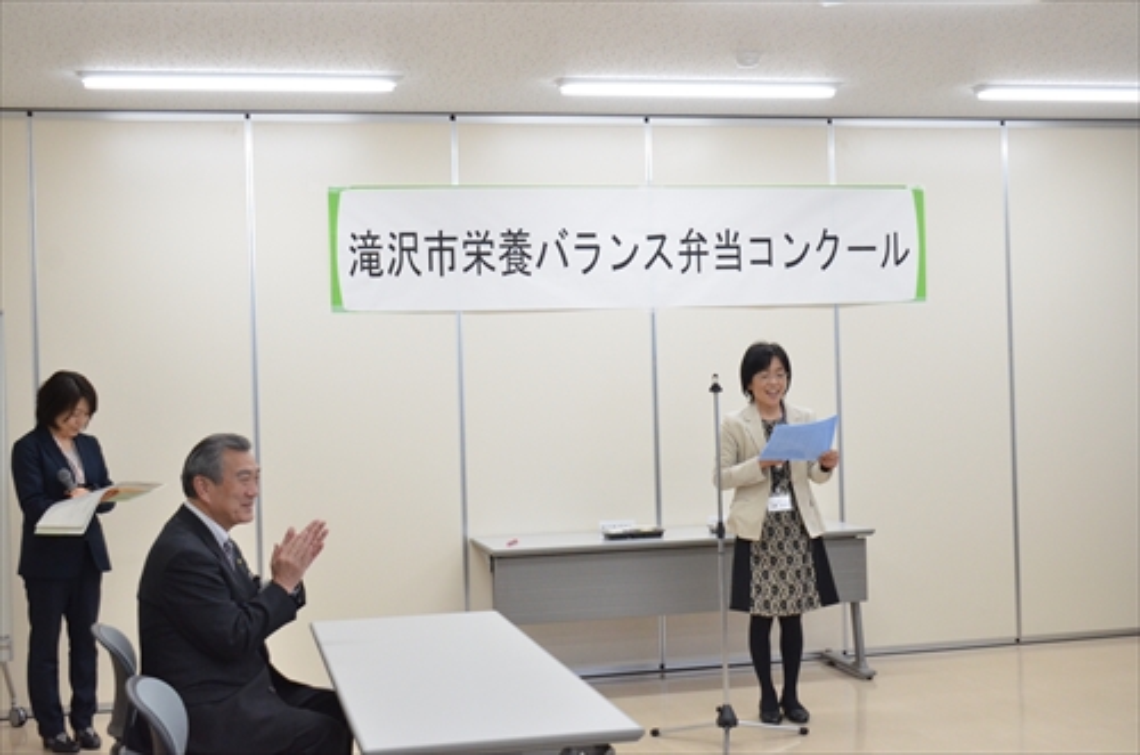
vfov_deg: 27.9
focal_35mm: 48
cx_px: 570
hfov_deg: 41.2
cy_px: 378
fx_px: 1517
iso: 2200
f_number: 5.6
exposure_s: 1/320
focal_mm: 32
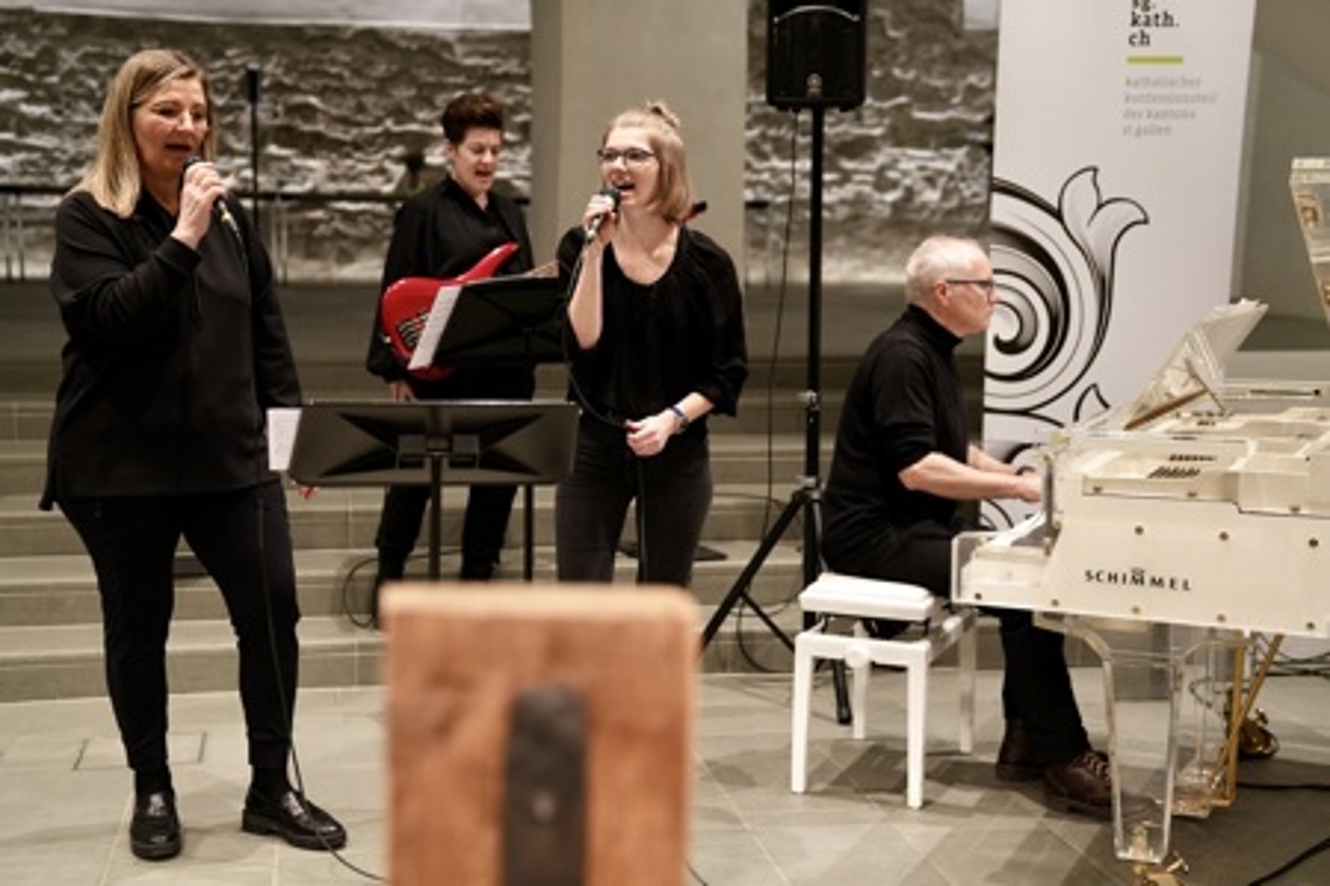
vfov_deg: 26.0
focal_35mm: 52
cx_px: 665
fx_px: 1921
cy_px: 443
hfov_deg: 38.2
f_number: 2.8
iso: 800
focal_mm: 52
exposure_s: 1/60
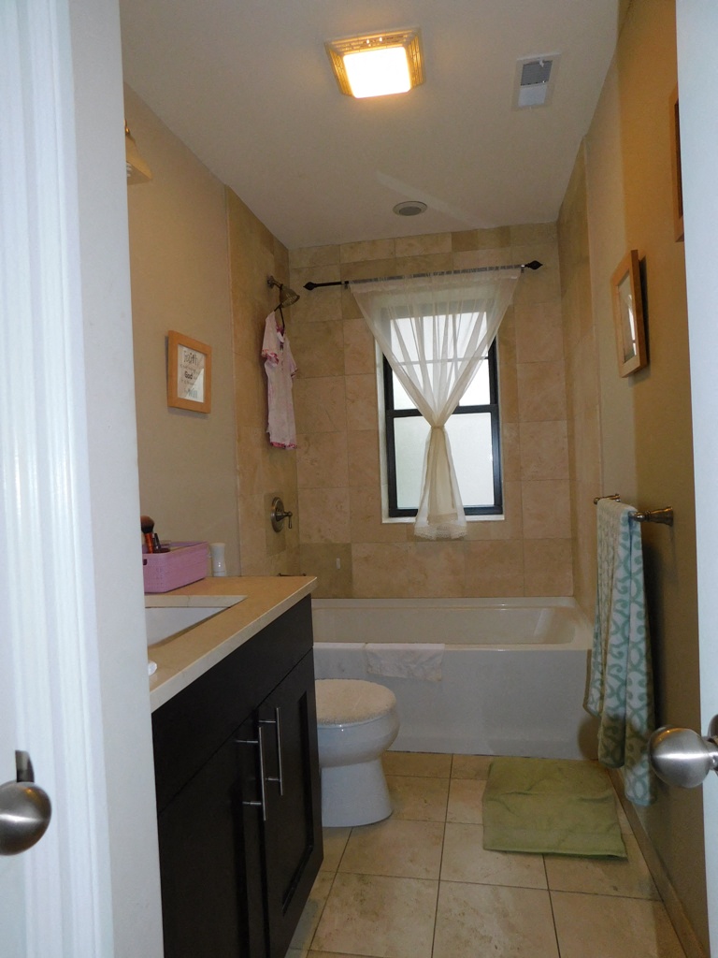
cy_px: 479
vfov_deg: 73.9
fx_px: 636
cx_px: 359
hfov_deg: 58.9
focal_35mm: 23
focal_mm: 4
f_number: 3
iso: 200
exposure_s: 1/30
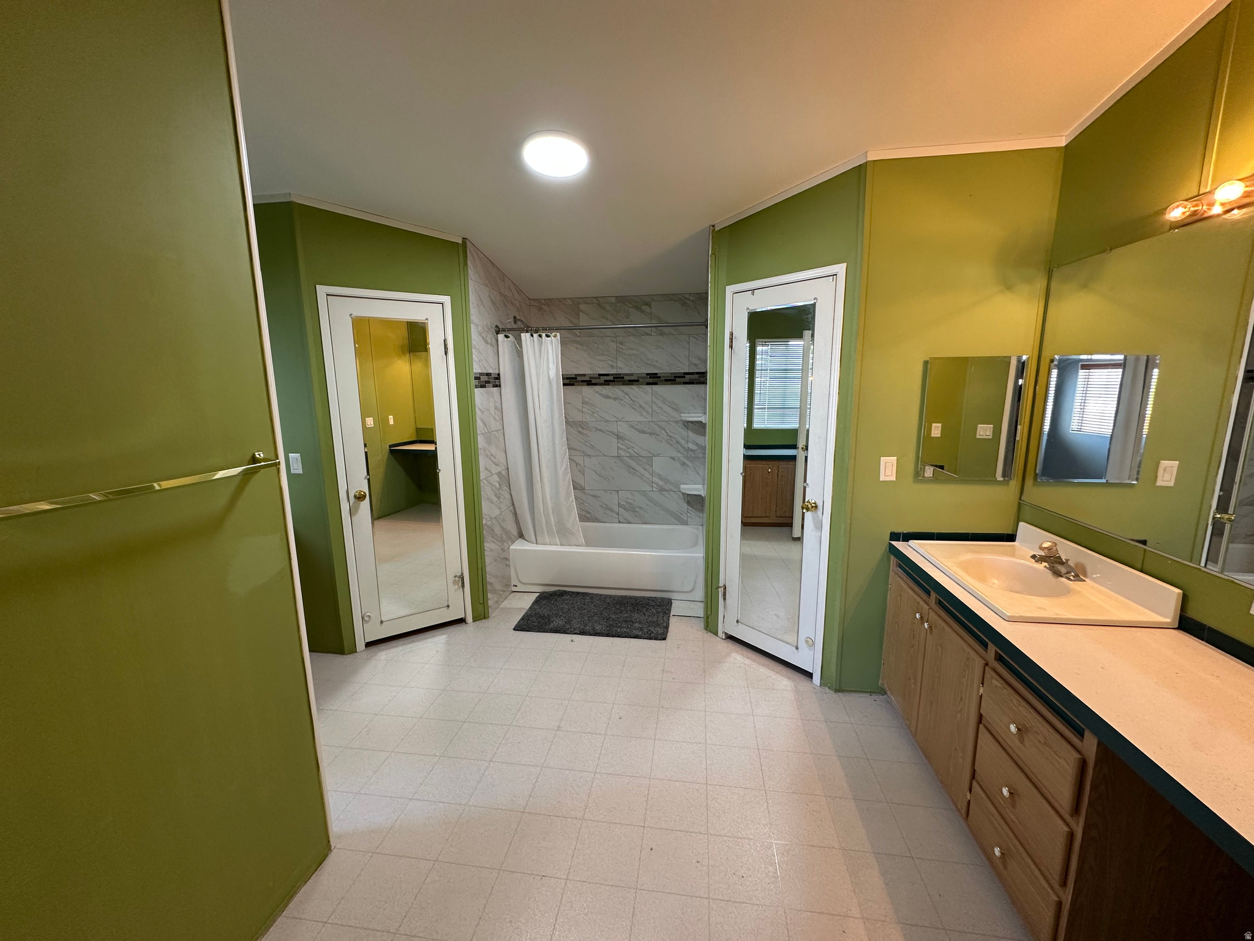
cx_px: 627
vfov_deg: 85.7
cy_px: 470
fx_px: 507
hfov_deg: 102.1
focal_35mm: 14
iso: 160
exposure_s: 1/60
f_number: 2.2
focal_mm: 2.22
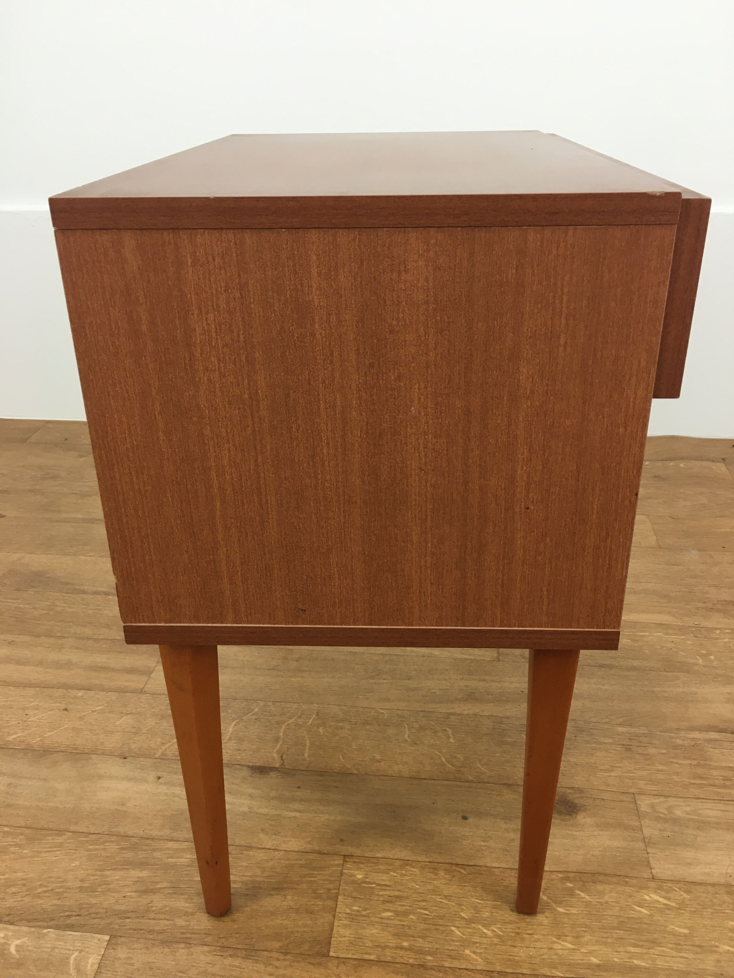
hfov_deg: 48.2
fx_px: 820
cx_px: 367
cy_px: 489
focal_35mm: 29
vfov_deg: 61.7
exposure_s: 1/33
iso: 50
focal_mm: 4.15
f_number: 2.2
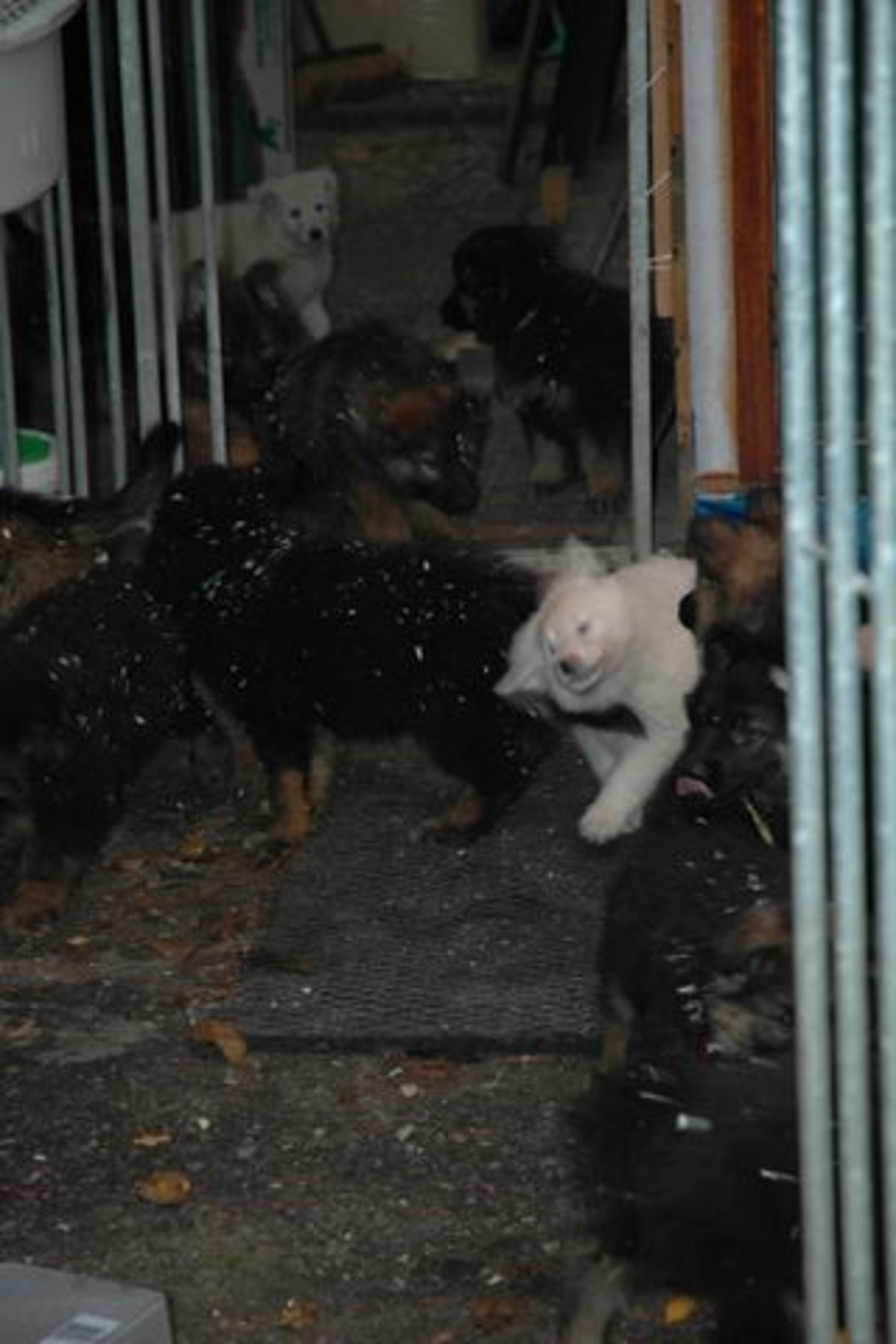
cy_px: 672
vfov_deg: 19.5
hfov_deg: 13.0
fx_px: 3920
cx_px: 448
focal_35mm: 105
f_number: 4.5
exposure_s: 1/60
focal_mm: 70
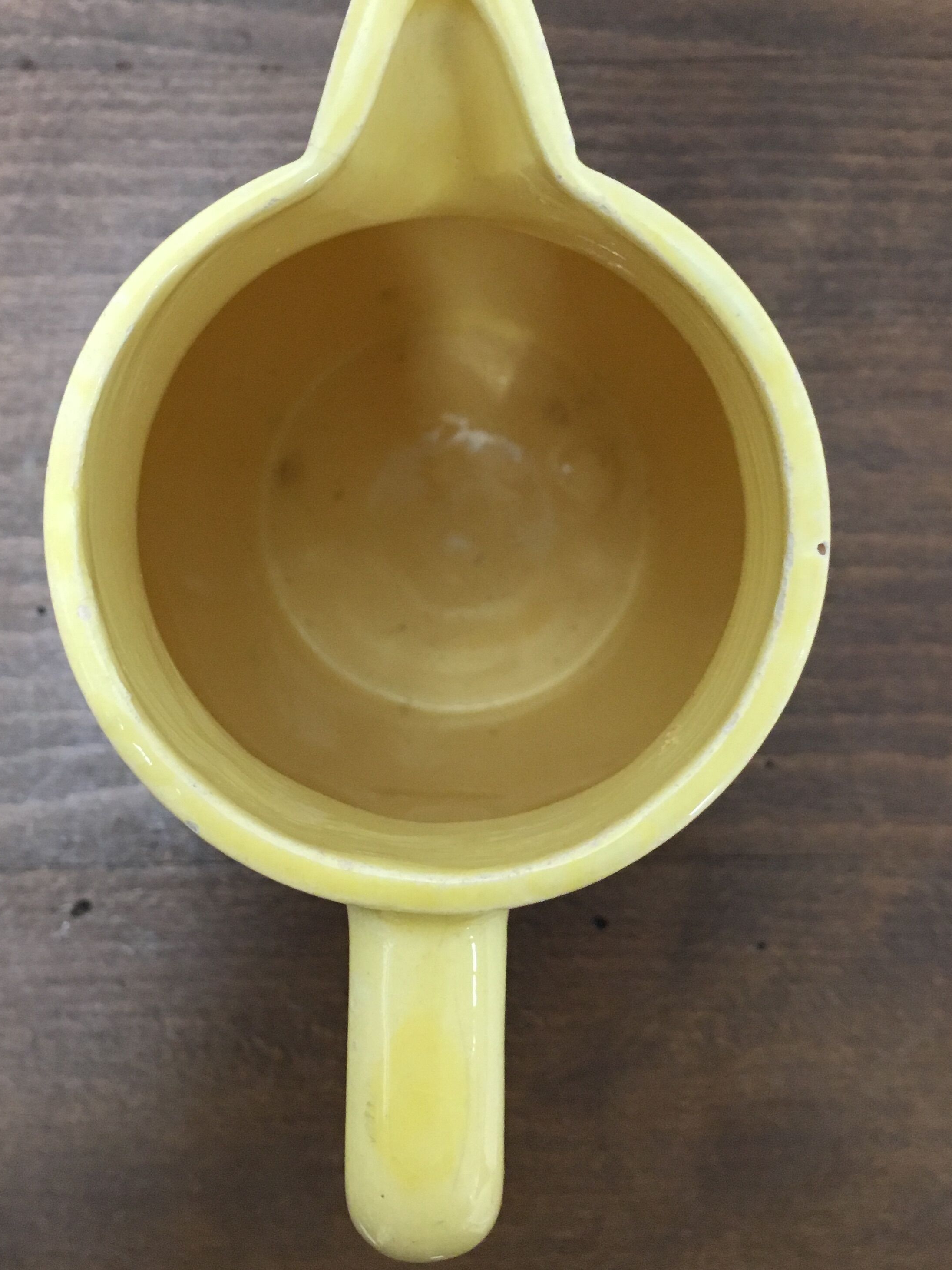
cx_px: 459
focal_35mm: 40
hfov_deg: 36.0
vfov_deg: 46.6
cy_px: 528
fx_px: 1467
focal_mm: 4.15
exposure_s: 1/33
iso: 160
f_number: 2.2
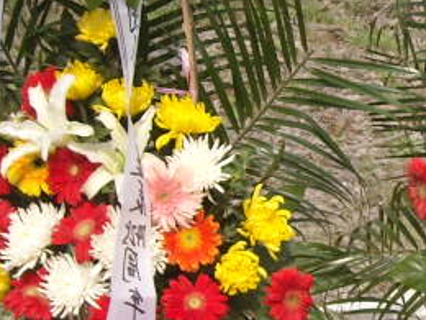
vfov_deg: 10.7
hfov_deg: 13.6
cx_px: 613
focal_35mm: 138
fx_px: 1698
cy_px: 207
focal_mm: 5.7
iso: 64
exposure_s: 1/192
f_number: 5.6
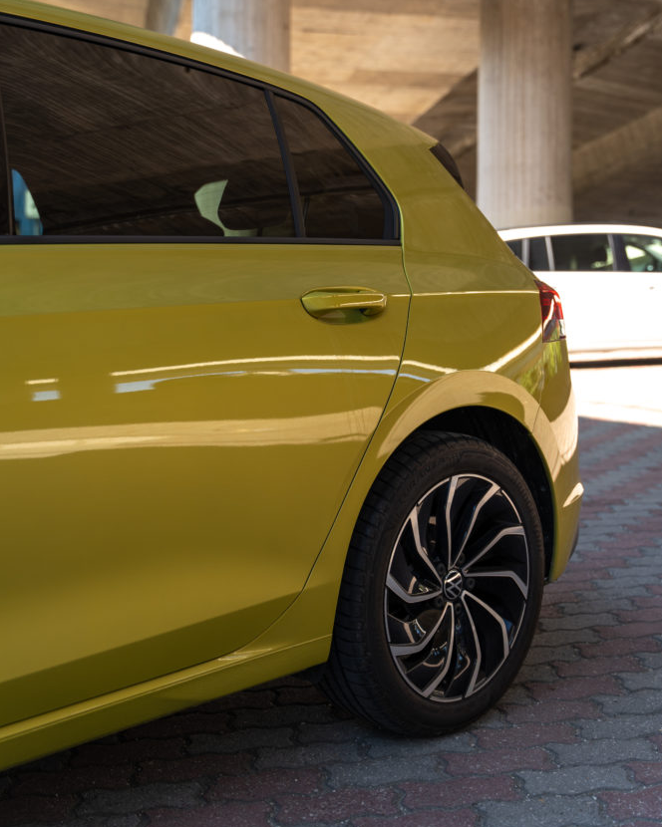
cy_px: 355
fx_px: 1086
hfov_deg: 33.9
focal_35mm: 44
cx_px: 339
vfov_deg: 41.6
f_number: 2.8
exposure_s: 1/60
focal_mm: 38.3
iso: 100
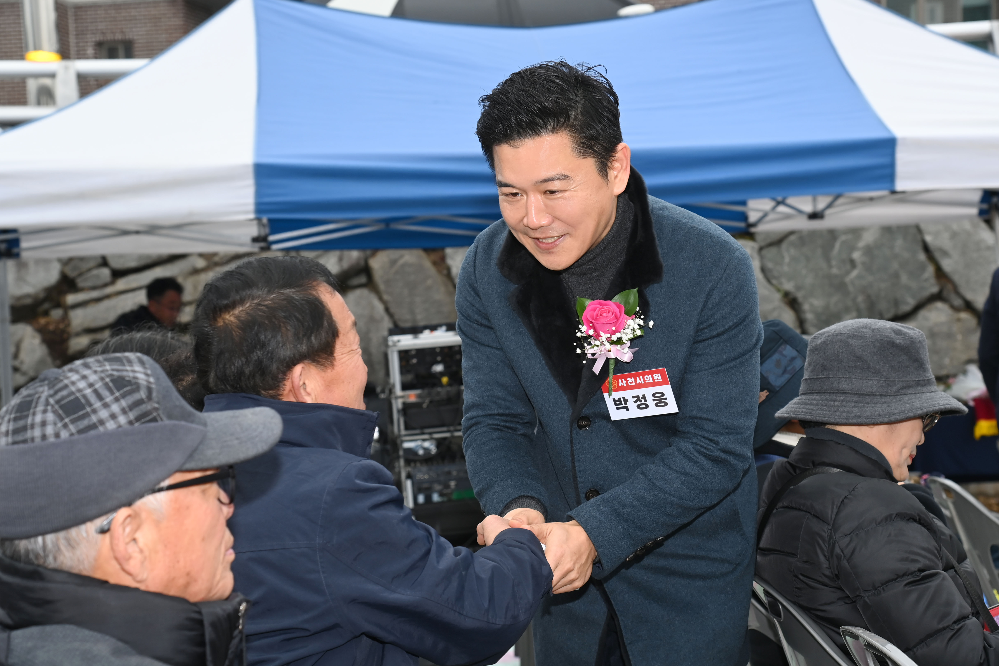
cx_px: 500
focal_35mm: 70
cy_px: 333
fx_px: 1942
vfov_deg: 19.5
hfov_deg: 28.8
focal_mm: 70
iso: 400
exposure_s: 1/320
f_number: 7.1
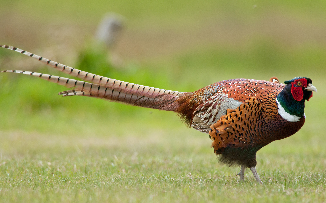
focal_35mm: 787
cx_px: 162
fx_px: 6992
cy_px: 111
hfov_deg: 2.7
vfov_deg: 1.7
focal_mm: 500
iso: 500
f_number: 6.7
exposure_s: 1/800
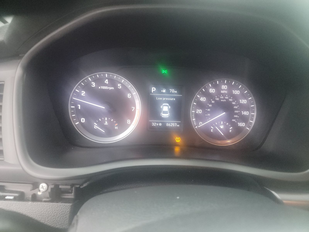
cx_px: 154
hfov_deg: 71.6
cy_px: 116
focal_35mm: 24
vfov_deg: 56.8
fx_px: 214
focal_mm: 6.7
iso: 1975
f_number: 1.8
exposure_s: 1/59
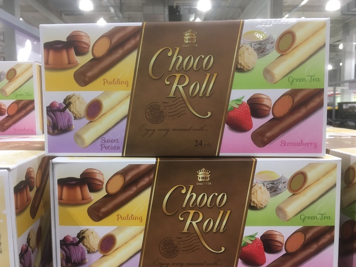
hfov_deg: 61.7
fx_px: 298
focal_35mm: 29
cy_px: 134
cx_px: 178
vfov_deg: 48.2
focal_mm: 4.15
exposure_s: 1/30
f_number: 2.2
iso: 50
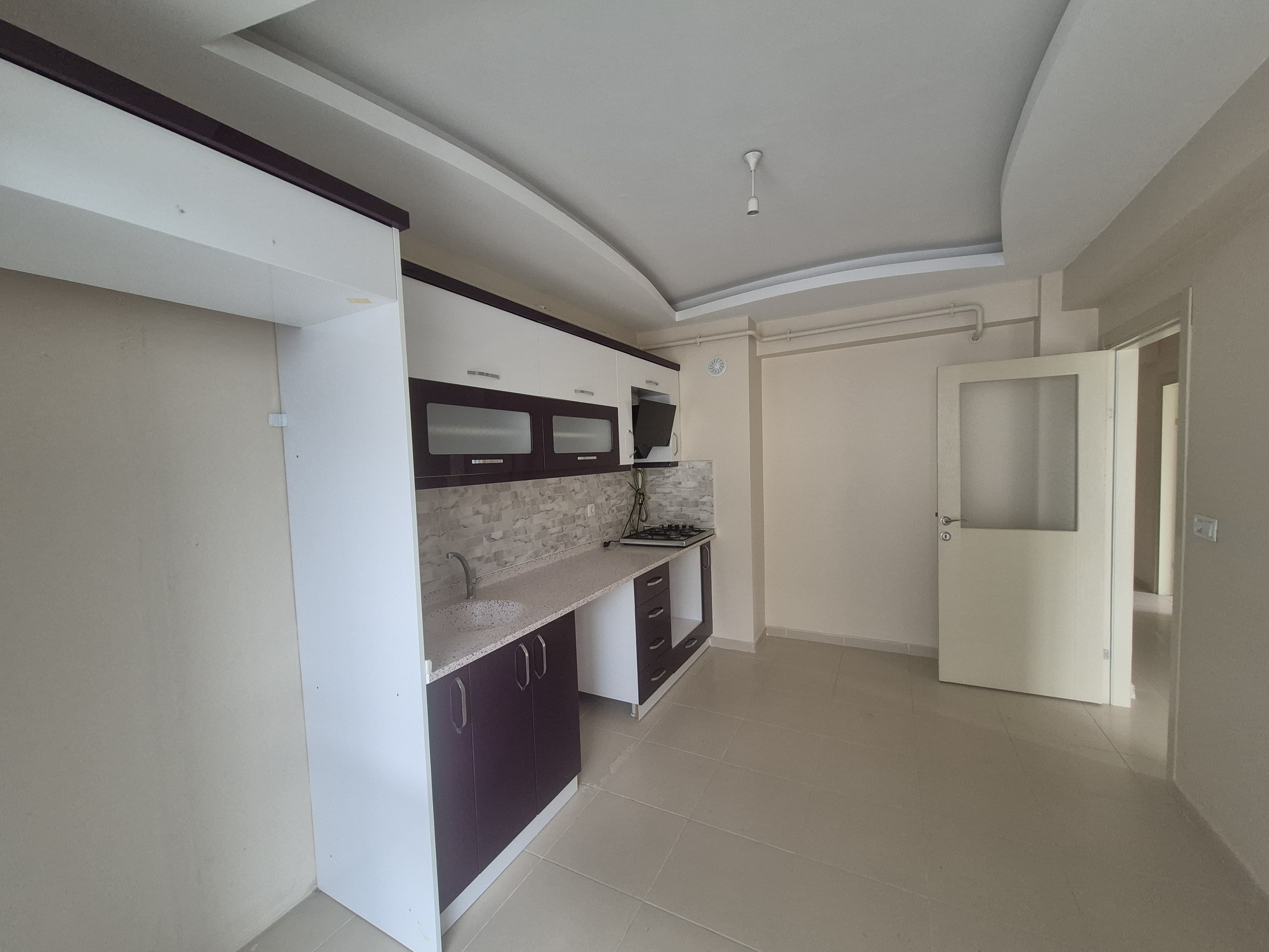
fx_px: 477
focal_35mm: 13
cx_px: 634
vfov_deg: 89.9
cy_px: 476
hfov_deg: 106.2
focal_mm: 1.74
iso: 250
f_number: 2.2
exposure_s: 1/50
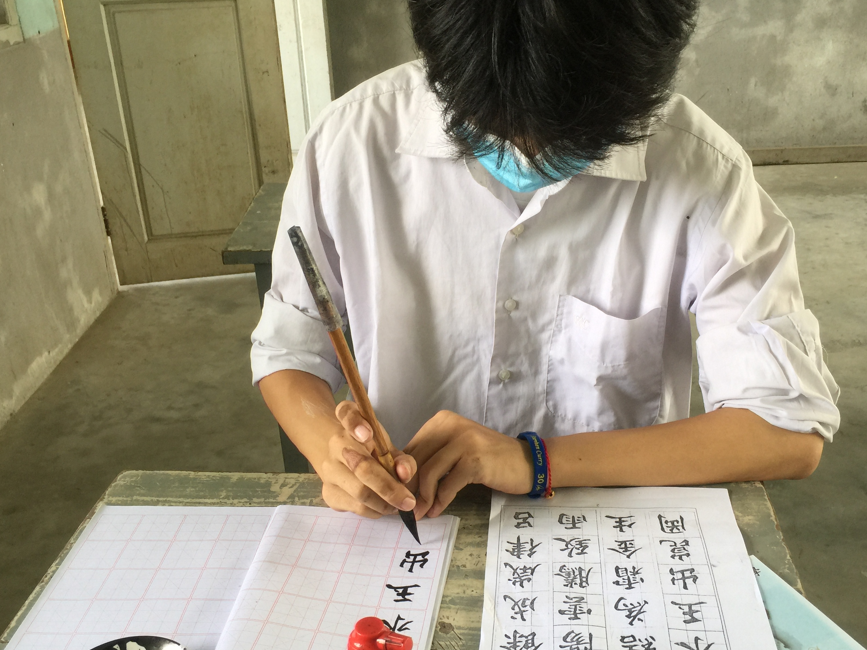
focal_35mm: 38
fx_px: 952
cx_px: 445
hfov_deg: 49.0
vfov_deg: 37.5
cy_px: 397
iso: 32
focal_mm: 4.15
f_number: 2.2
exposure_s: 1/33
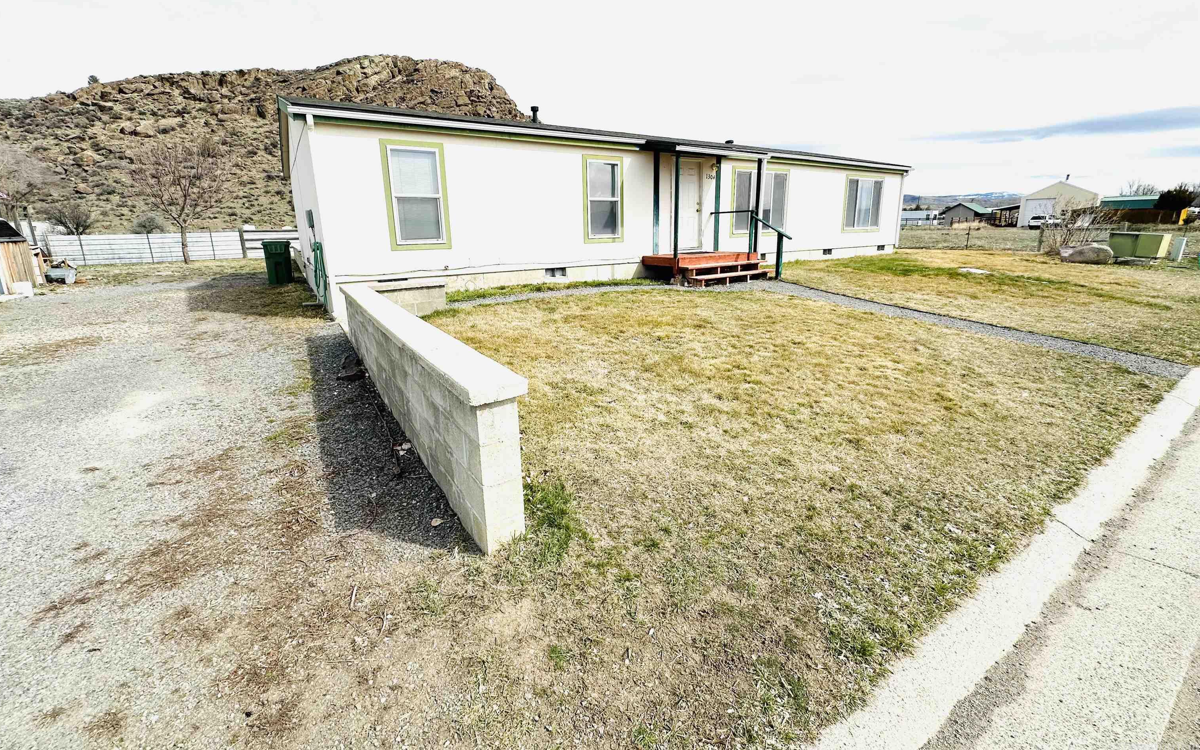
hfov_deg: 101.5
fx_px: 491
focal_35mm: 15
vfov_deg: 74.6
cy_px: 334
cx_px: 595
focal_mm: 2.22
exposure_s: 1/2681
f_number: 2.2
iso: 50
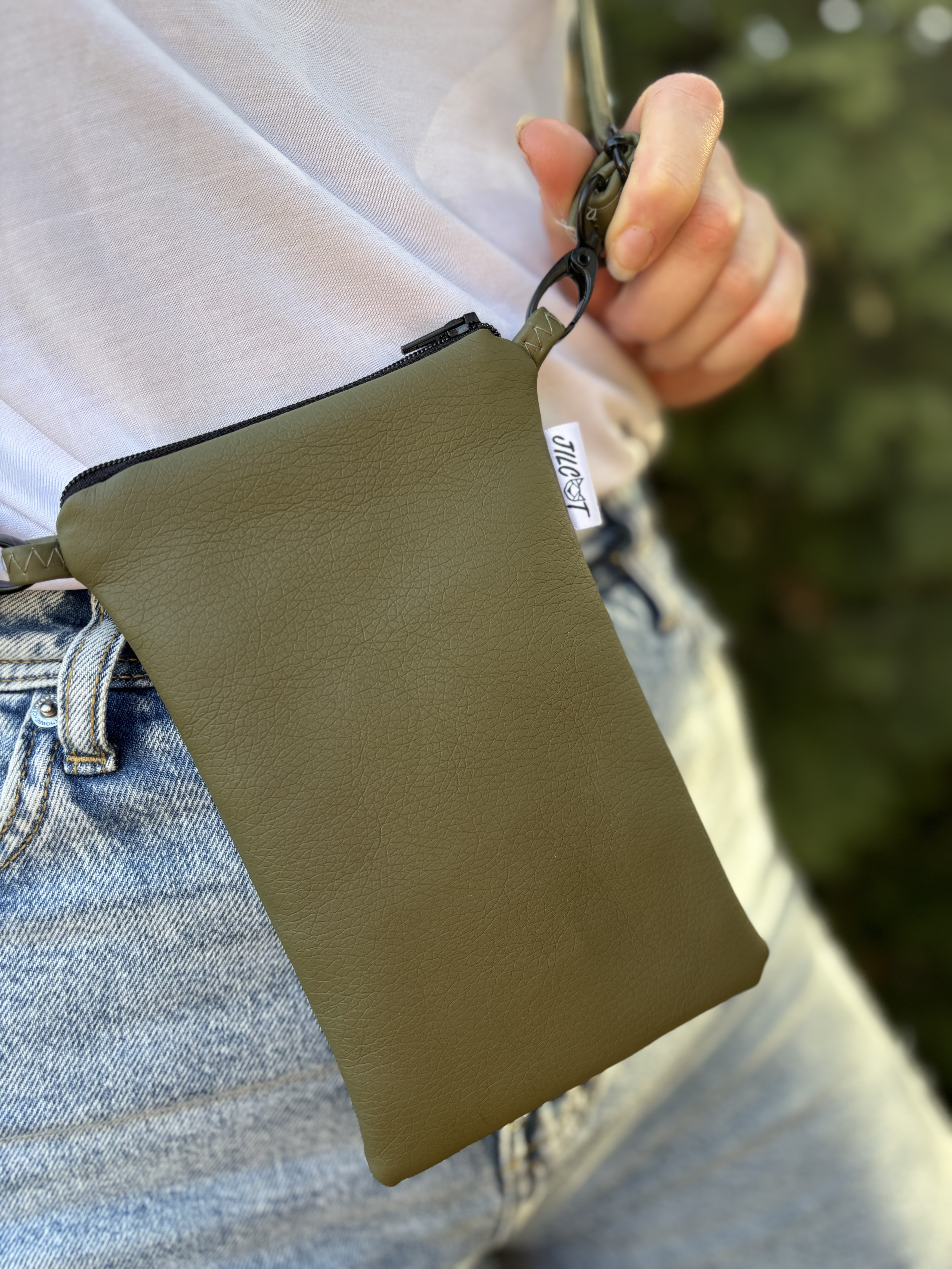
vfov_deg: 67.3
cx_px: 476
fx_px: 953
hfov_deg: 53.1
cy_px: 634
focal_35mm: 26
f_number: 1.6
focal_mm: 5.96
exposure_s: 1/121
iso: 40
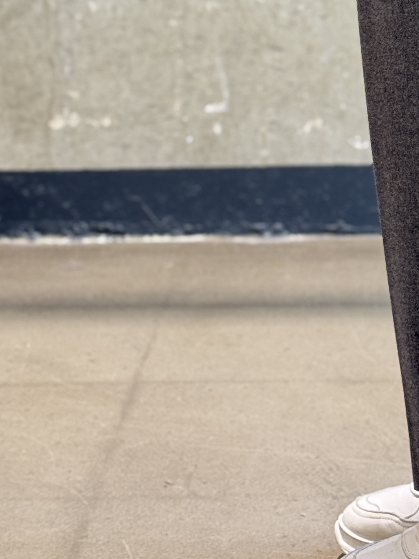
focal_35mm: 136
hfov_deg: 10.8
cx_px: 417
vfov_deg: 14.2
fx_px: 2195
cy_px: -59
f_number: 1.78
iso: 125
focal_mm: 6.76
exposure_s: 1/50
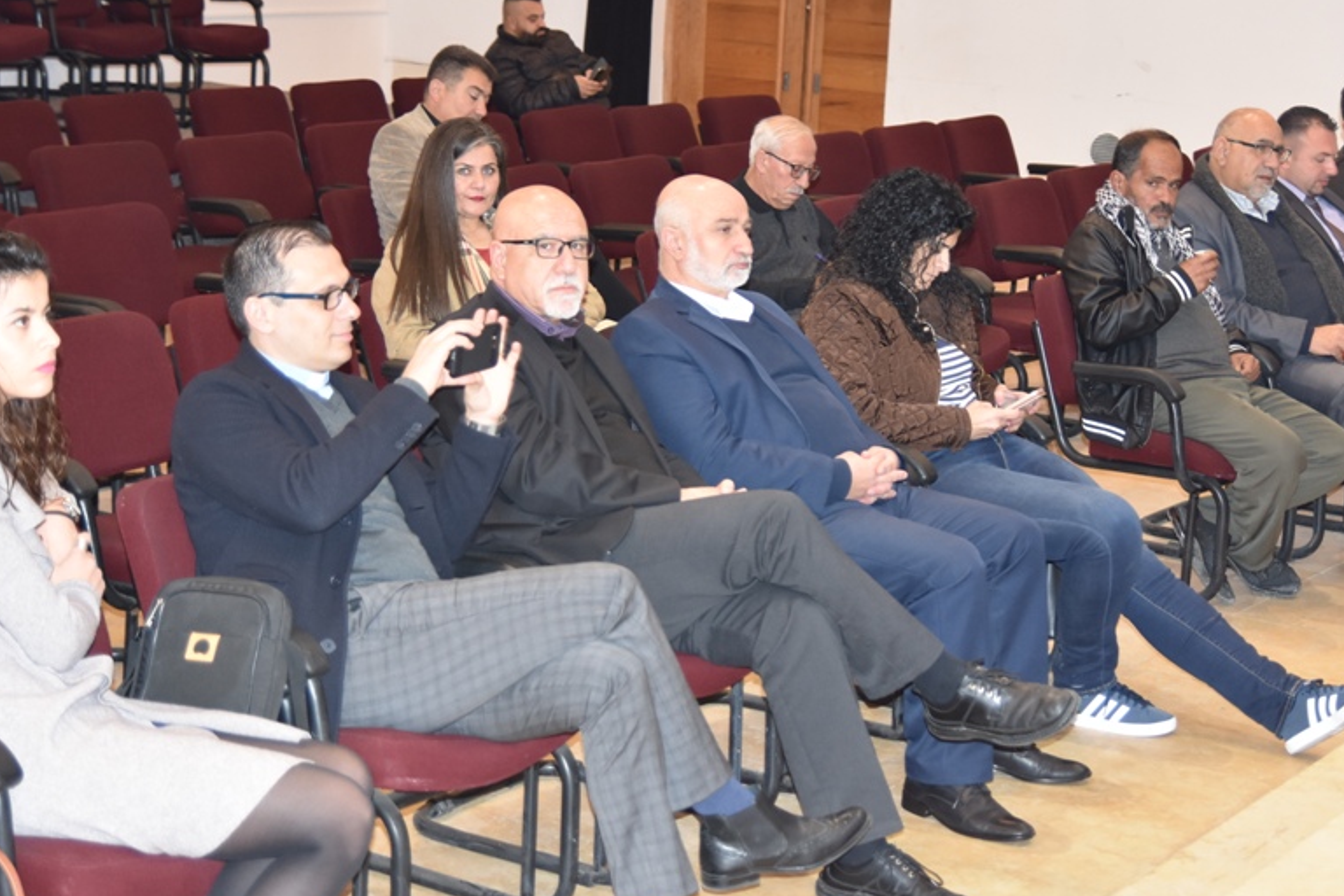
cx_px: 732
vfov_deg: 17.9
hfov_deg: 26.6
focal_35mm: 76
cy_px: 419
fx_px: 2837
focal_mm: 38
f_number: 2.8
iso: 720
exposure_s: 1/60
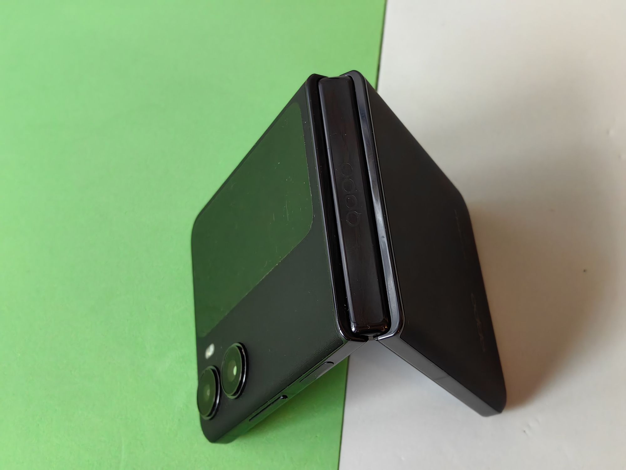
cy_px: 235
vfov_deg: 27.0
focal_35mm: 54
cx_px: 313
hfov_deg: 35.5
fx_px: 977
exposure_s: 1/99.8
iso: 500
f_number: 2
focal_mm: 5.75
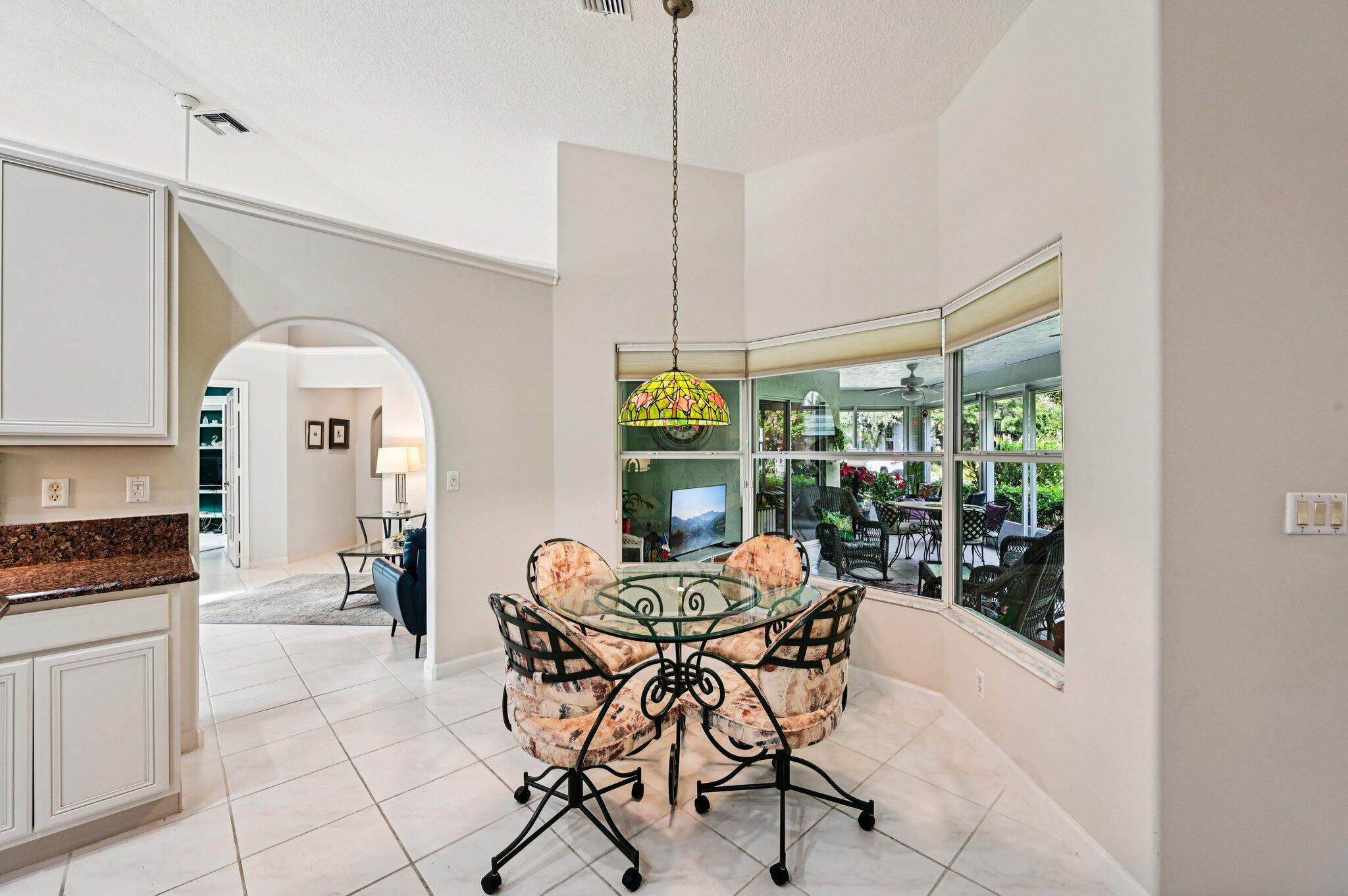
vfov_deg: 81.1
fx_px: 524
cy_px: 448
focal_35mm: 14
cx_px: 674
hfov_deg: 104.3
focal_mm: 14
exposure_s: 1/20
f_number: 8
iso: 800
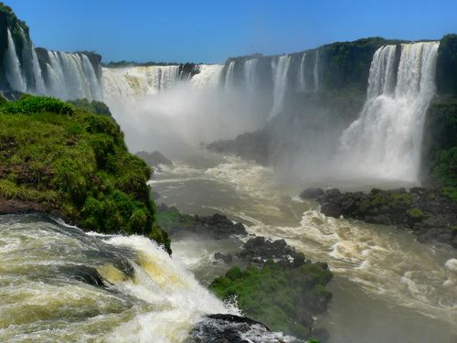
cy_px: 172
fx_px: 475
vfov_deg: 39.7
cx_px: 228
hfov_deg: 51.4
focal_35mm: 36
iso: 80
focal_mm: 6
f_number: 5.6
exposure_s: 1/800
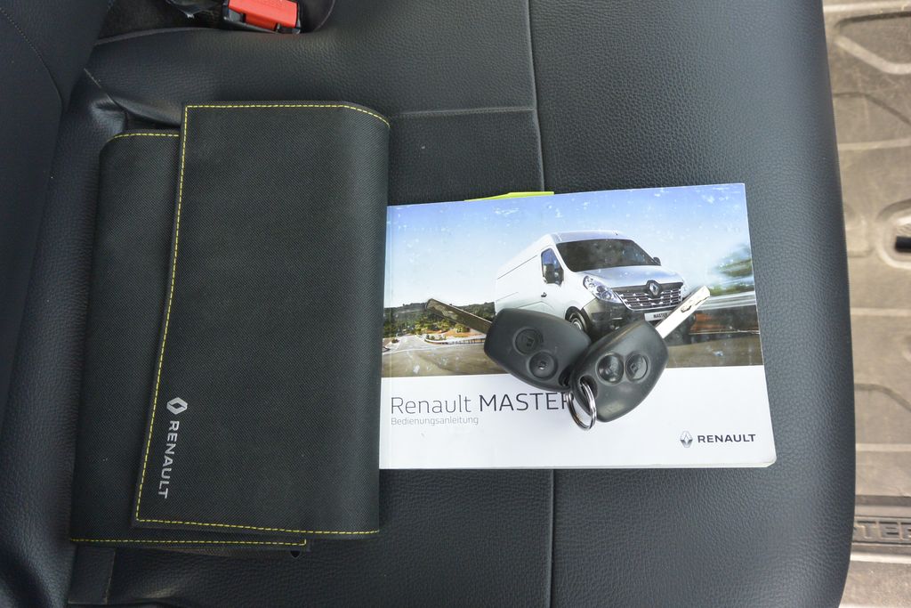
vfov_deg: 47.9
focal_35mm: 27
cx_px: 456
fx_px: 683
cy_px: 304
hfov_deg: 67.4
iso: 280
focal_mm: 10
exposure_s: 1/125
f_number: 3.5
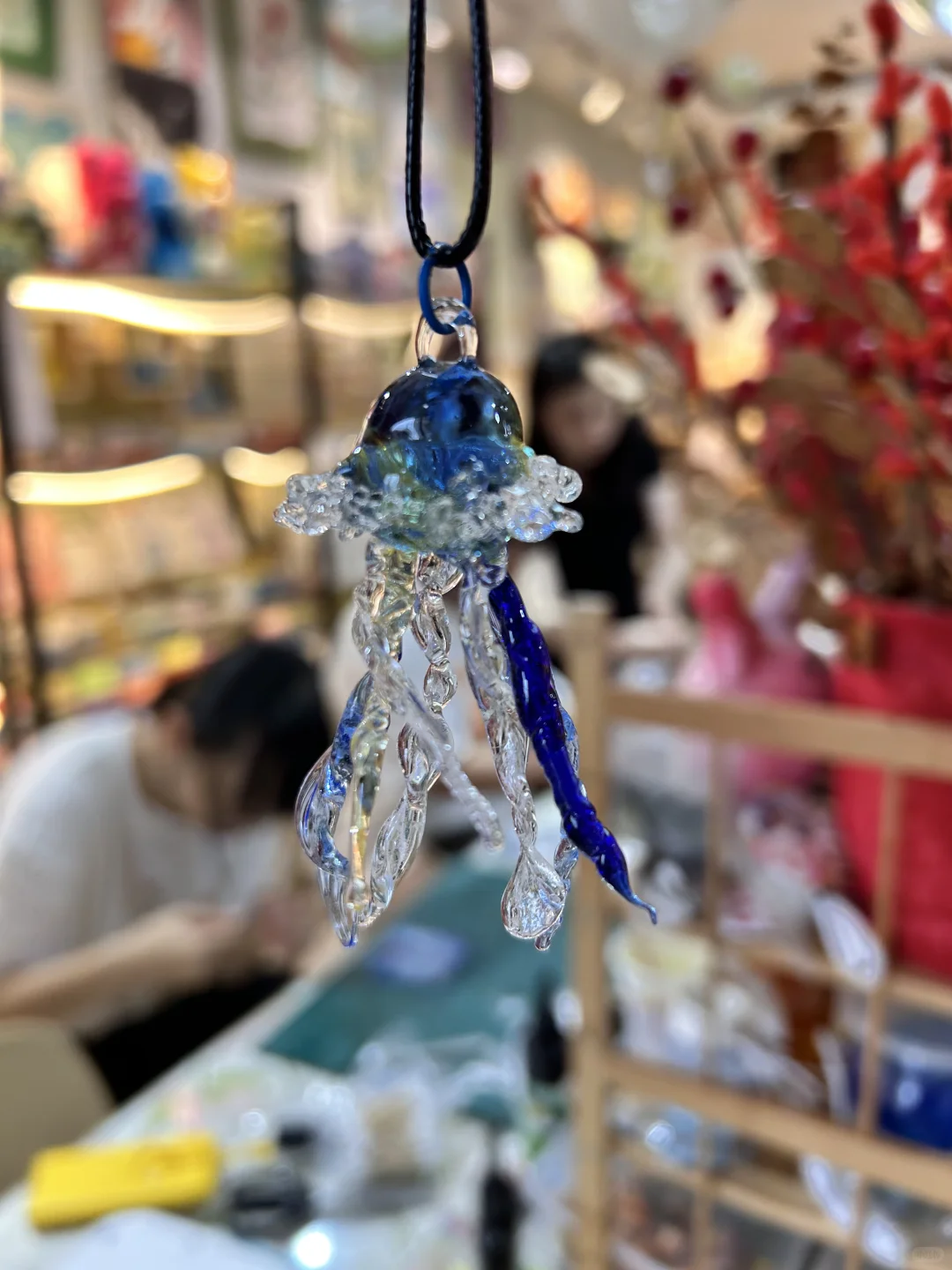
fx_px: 953
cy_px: 635
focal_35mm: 26
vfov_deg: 67.3
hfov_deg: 53.1
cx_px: 476
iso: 50
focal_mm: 5.7
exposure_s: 1/100
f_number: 1.5
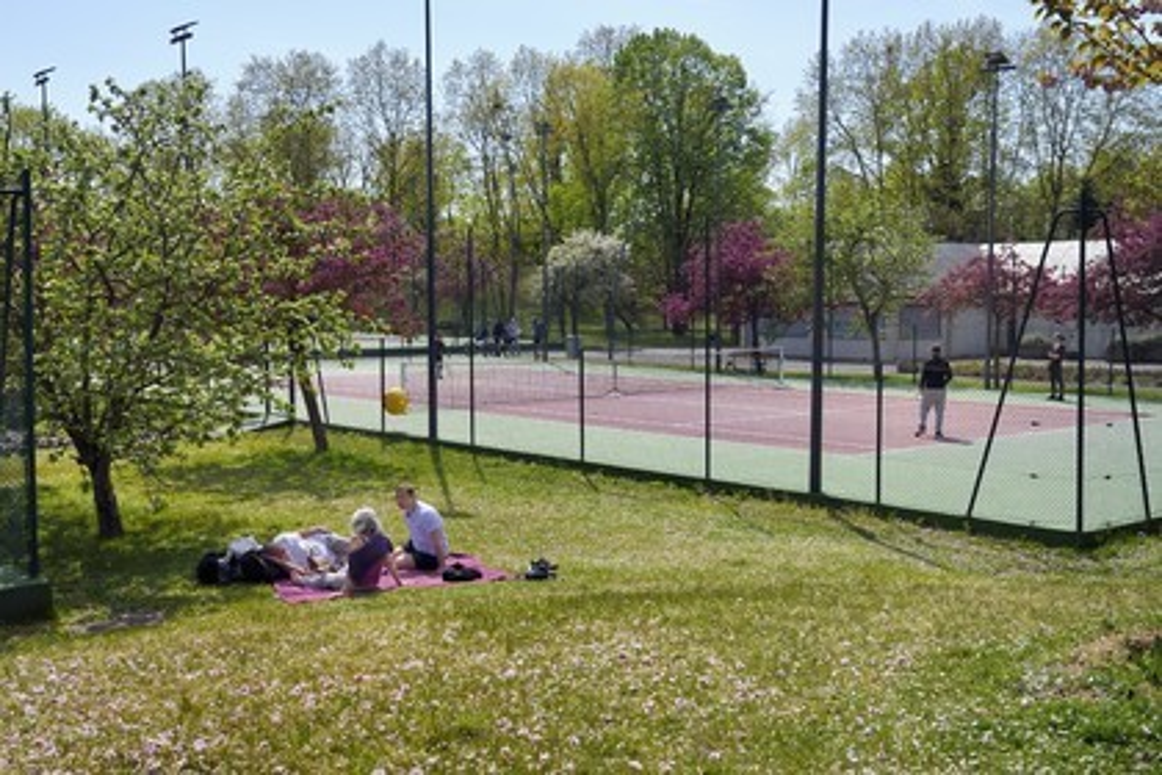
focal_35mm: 38
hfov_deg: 50.7
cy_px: 388
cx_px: 581
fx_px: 1226
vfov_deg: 35.1
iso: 200
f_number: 11
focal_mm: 38
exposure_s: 1/320
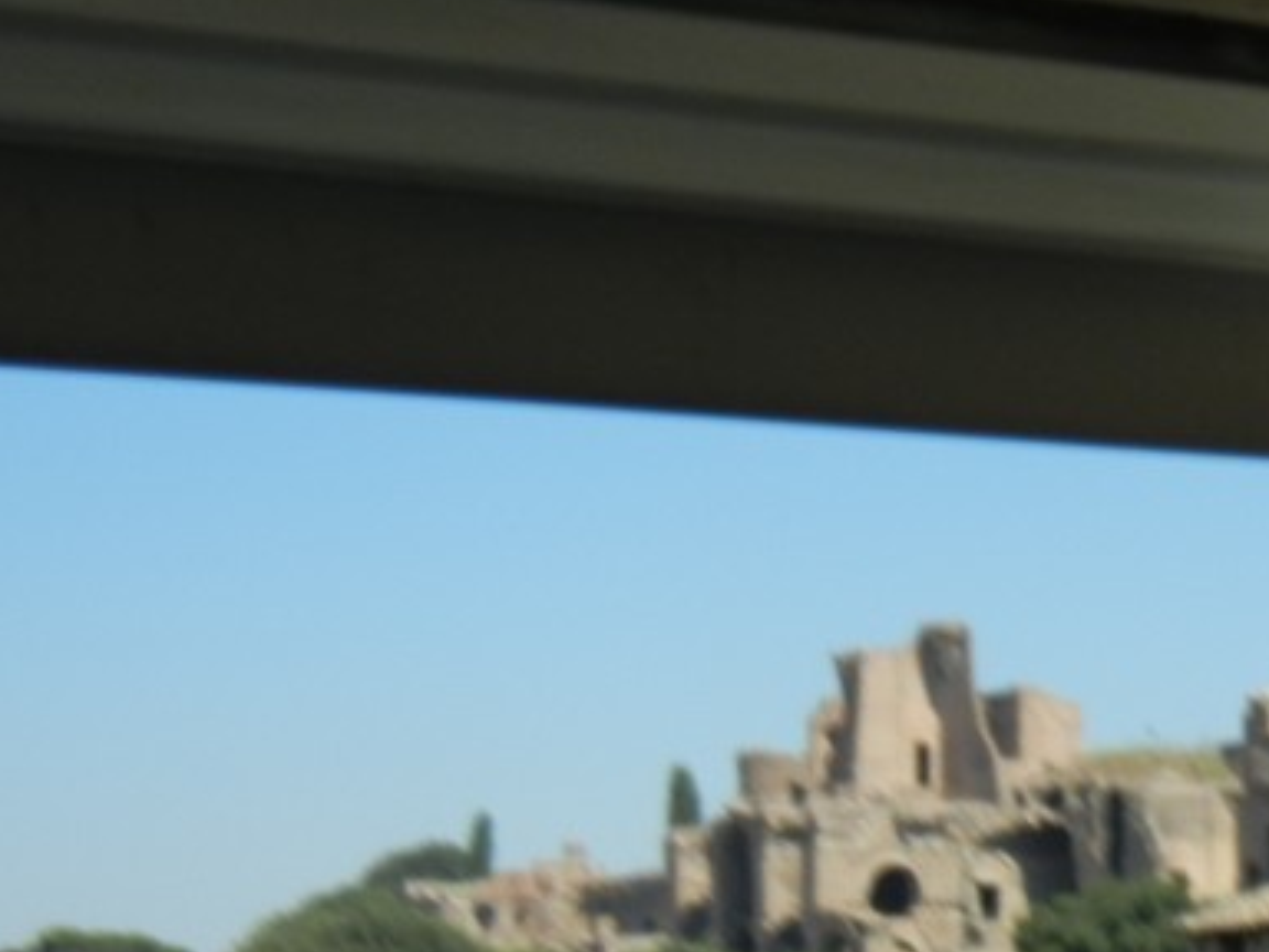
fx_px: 3813
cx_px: 1451
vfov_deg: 14.0
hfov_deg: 18.1
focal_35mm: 104
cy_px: 978
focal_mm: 7.1
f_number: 7.4
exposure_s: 1/293
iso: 160
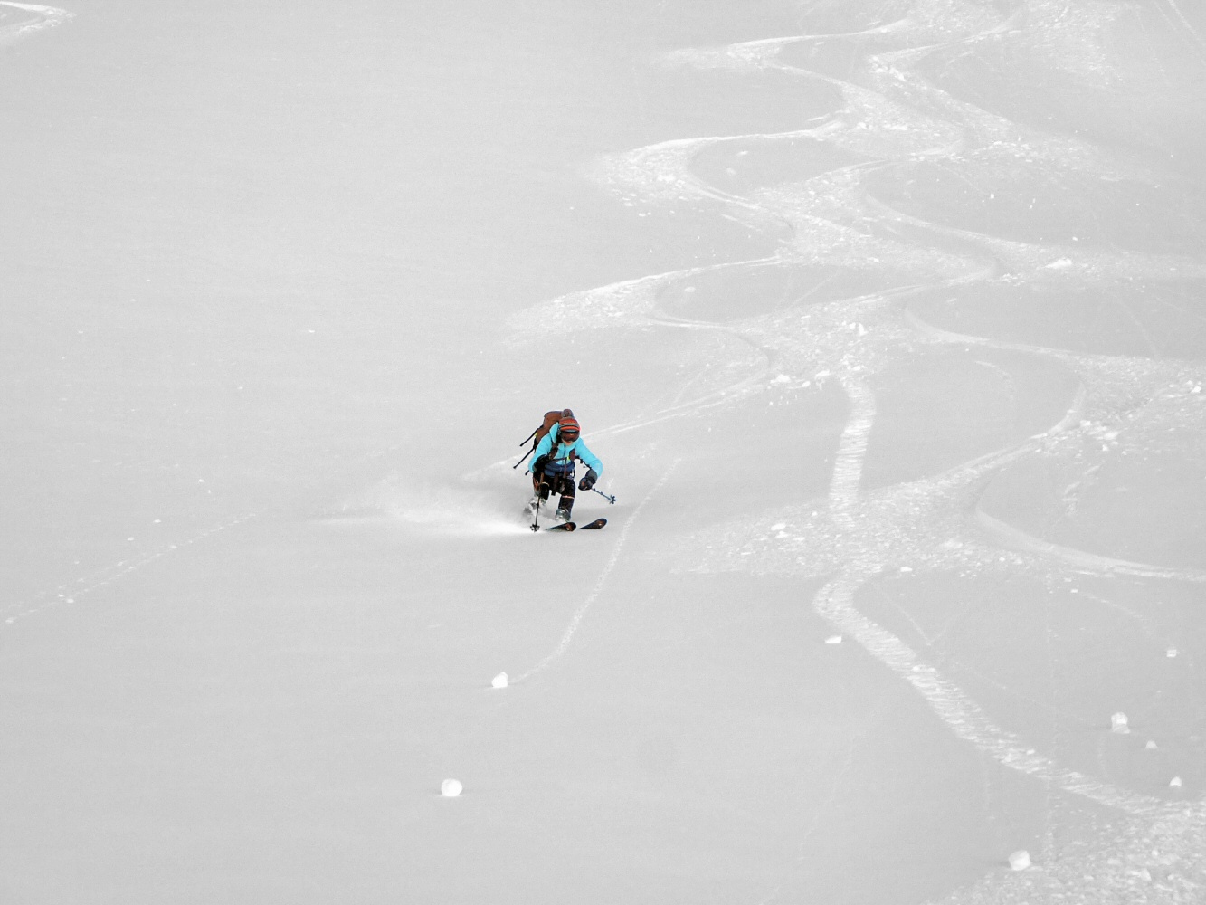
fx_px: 3484
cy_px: 452
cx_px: 603
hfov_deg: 19.6
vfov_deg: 14.8
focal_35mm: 100
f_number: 6.3
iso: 100
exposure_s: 1/320
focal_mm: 18
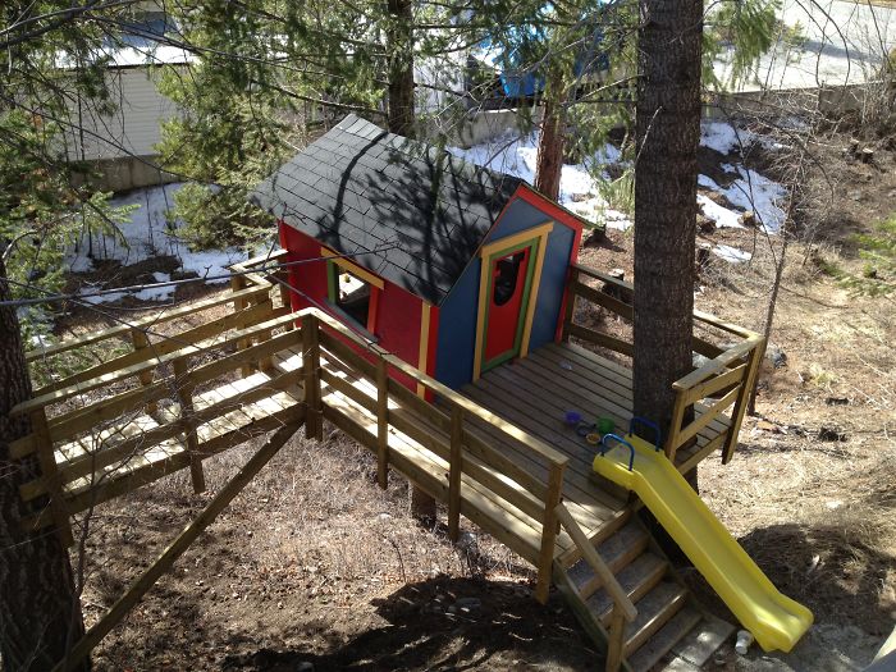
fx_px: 906
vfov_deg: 40.7
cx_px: 448
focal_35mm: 35
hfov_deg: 52.6
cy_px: 336
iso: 50
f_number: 2.4
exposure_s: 1/415
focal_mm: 4.28
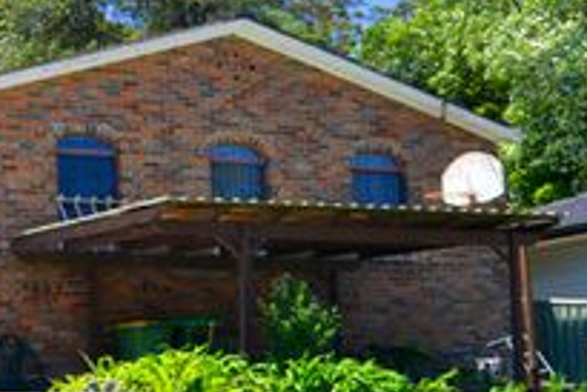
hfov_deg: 25.9
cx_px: -54
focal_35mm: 72
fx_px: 1177
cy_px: 179
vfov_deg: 18.9
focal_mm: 21
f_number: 8
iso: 800
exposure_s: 1/250
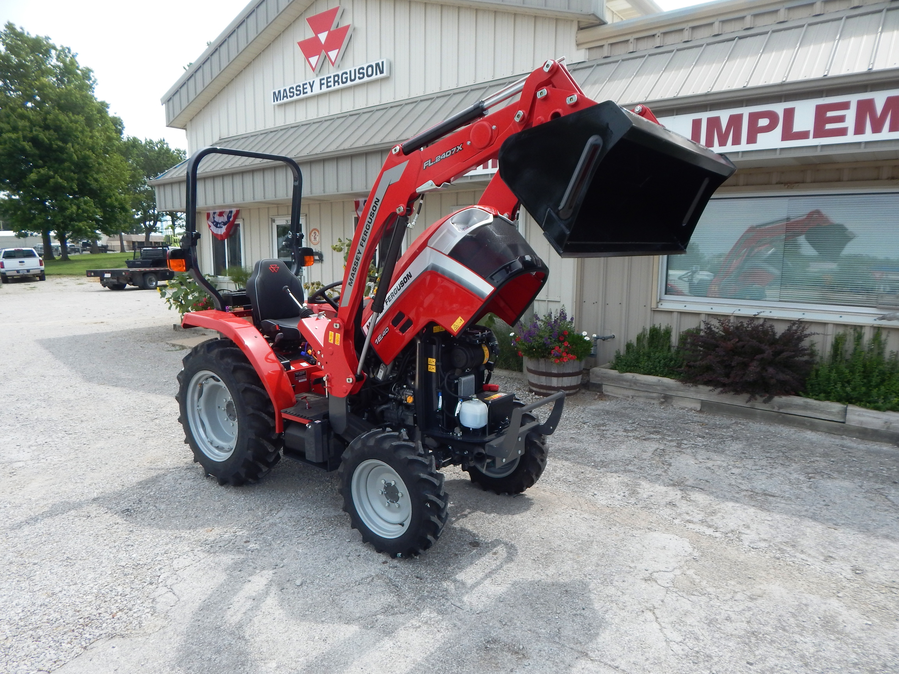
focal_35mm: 22
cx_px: 450
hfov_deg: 76.4
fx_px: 571
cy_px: 337
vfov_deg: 61.1
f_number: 3
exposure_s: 1/1000
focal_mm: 4
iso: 125
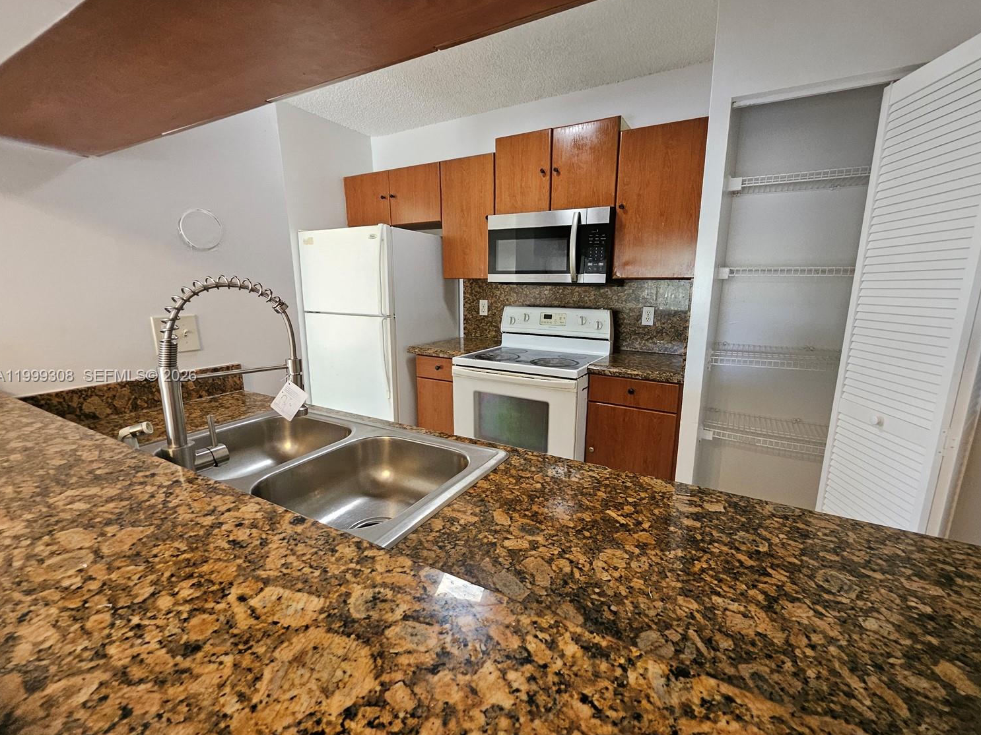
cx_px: 520
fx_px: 397
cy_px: 377
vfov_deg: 85.6
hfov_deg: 102.0
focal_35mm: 14
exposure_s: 1/60
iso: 200
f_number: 2.2
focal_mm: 1.74
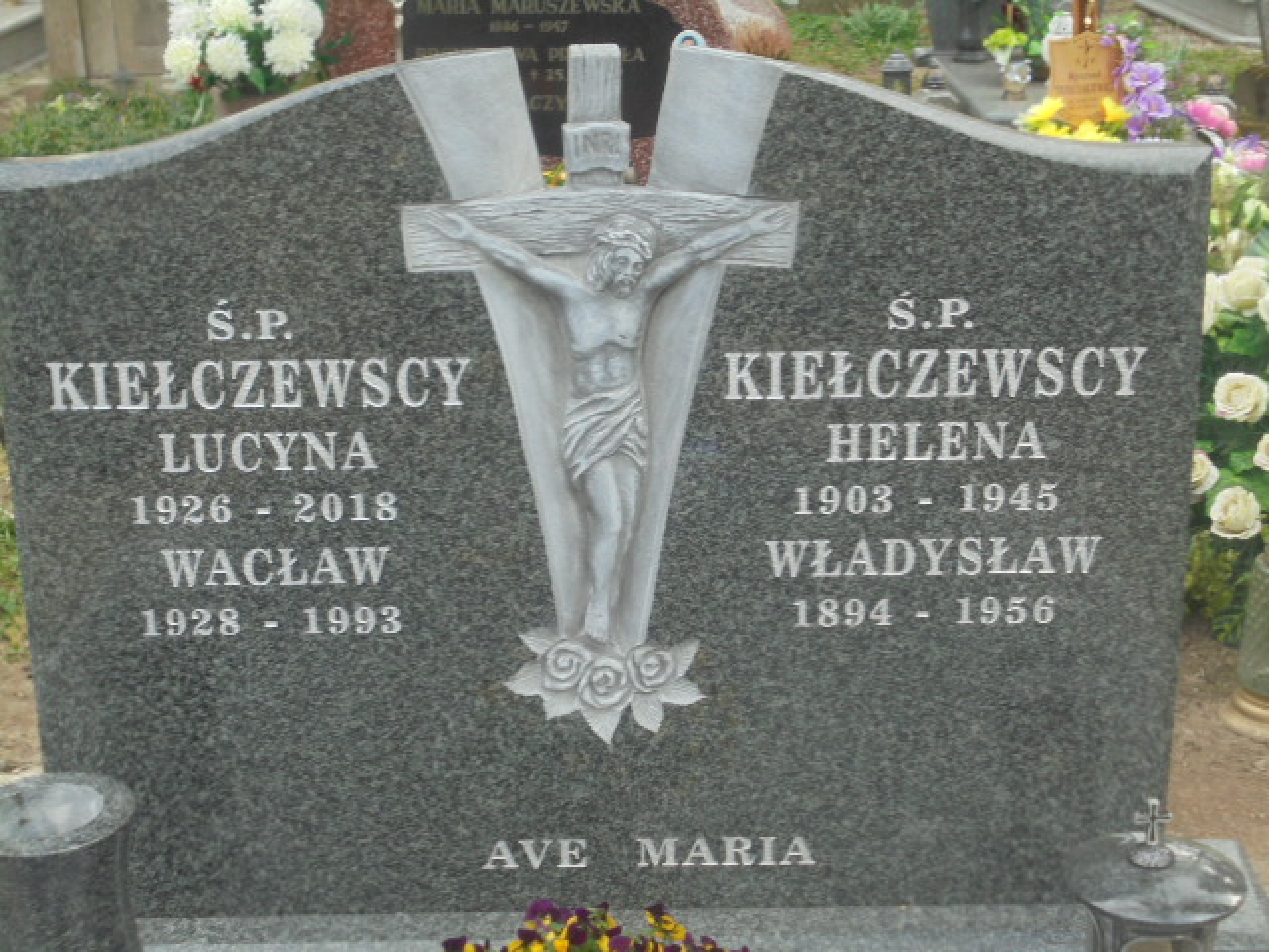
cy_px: 476
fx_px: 2053
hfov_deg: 34.3
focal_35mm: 56
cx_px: 634
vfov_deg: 26.1
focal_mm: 10.1
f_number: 5.2
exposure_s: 1/80
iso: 100
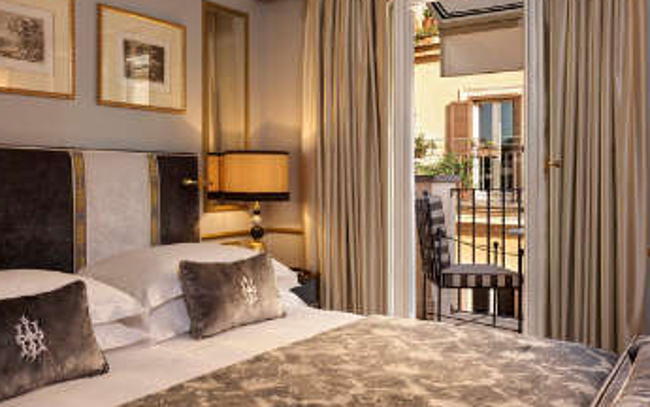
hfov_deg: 56.7
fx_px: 603
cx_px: 322
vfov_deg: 37.3
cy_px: 182
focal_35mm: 34
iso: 200
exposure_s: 1/1.67
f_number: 14
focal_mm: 24
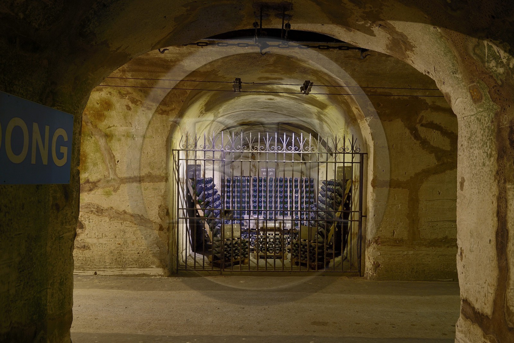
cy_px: 172
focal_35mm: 31
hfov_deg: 60.3
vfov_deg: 42.3
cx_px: 257
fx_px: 442
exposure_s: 13
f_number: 7.1
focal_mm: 31
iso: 400
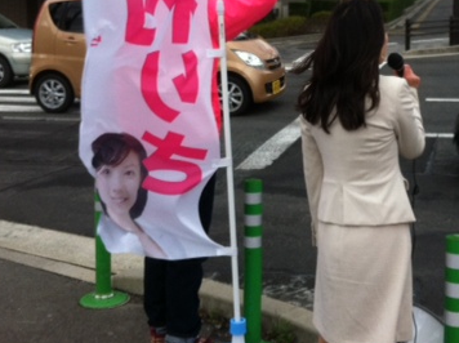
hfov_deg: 30.5
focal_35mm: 63
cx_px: 316
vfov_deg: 22.9
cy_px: 70
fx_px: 834
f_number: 2.8
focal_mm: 3.85
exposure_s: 1/382
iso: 80
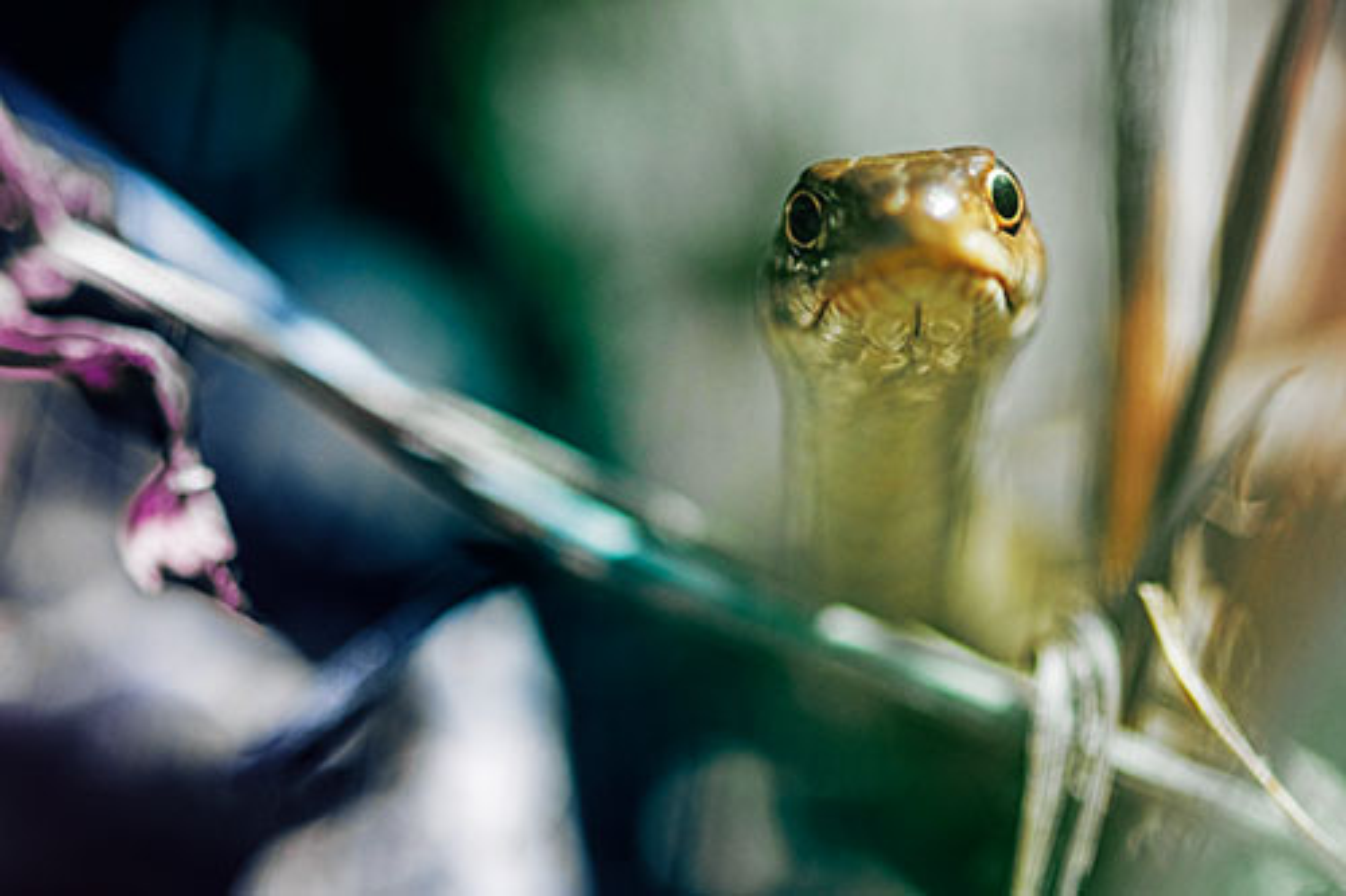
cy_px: 448
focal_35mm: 210
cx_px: 673
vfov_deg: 6.5
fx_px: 7849
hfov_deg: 9.8
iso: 1000
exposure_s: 1/2000
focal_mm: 210
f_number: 7.6
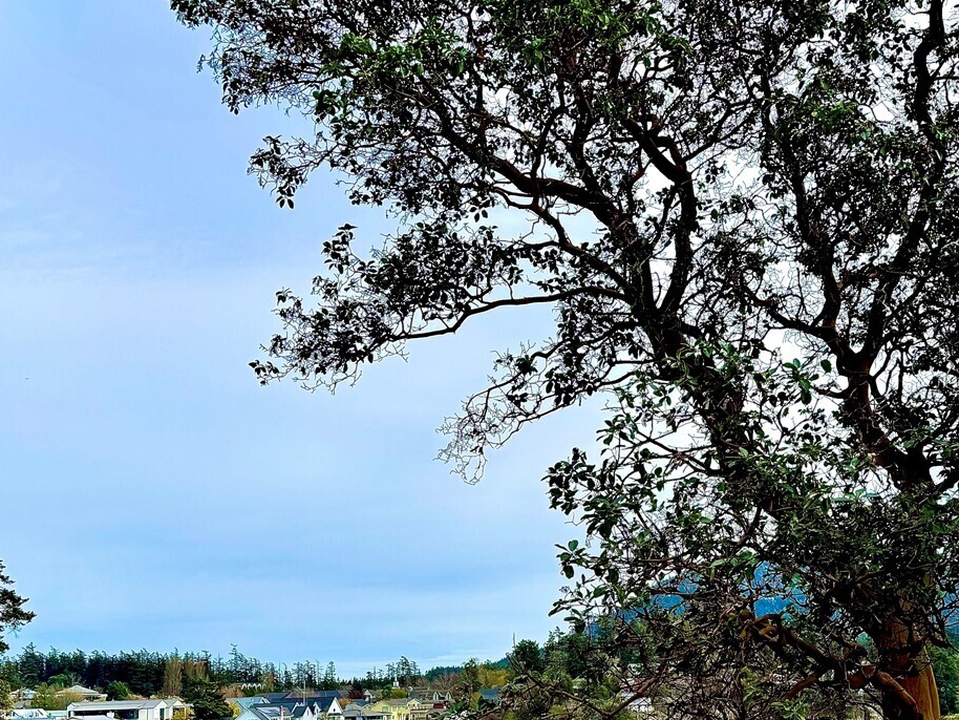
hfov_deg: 44.5
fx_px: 1164
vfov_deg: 33.5
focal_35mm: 42
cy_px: 562
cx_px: 580
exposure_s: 1/7092
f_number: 1.78
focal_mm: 6.76
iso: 80
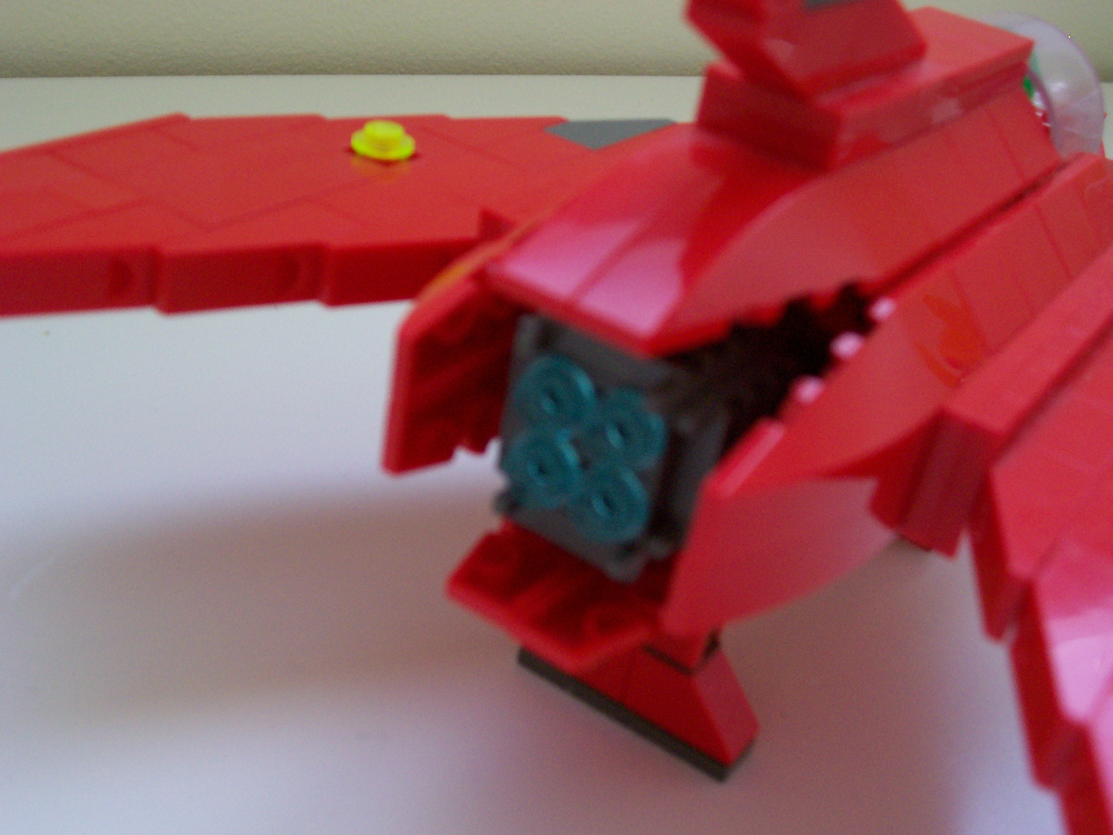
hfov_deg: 44.8
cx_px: 556
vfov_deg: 34.3
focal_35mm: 42
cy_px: 418
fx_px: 1350
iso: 160
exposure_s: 1/8
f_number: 2.9
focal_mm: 7
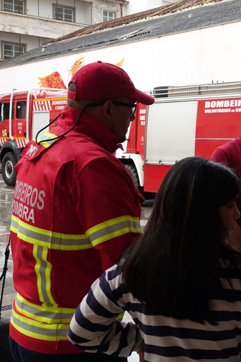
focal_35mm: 57
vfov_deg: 35.1
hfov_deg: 23.1
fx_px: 572
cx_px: 222
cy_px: 176
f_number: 4
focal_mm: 12.33
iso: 1000
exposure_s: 1/400
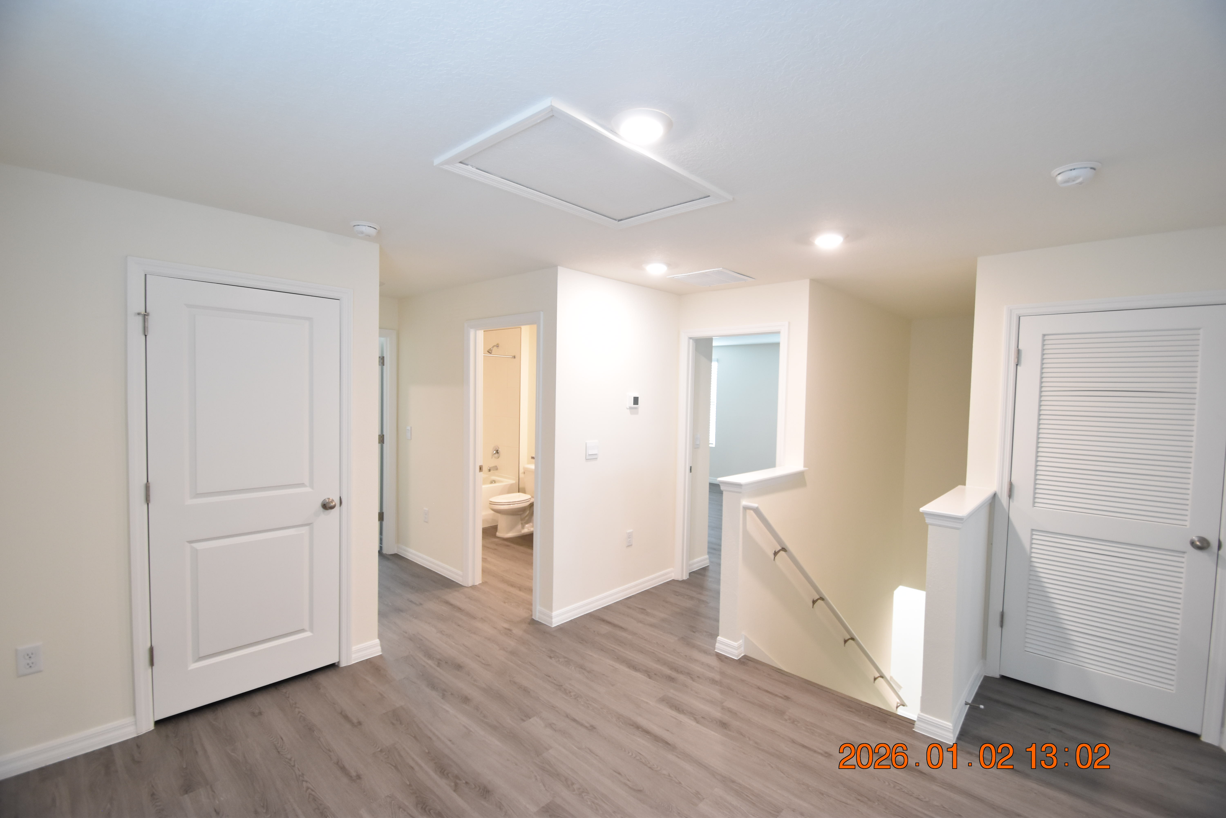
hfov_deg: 100.4
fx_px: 511
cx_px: 613
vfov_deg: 77.3
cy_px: 409
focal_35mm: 15
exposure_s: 1/30
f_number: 3.5
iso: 800
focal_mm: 10
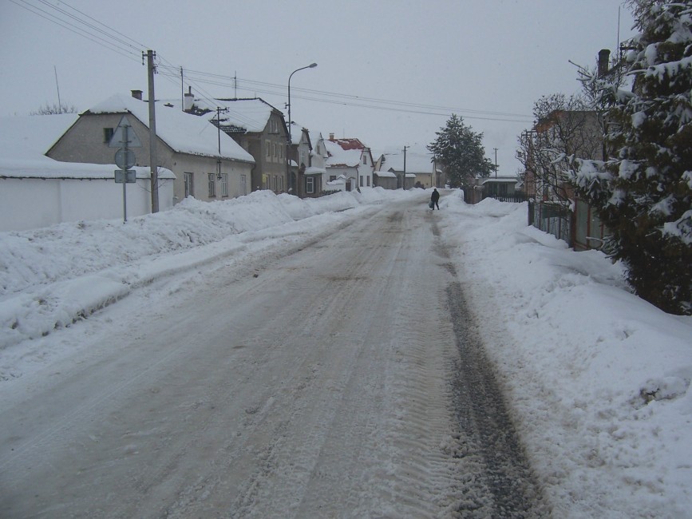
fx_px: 660
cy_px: 260
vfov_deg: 42.9
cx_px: 346
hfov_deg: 55.4
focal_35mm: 33
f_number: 4
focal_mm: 5.5
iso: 80
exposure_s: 1/1000
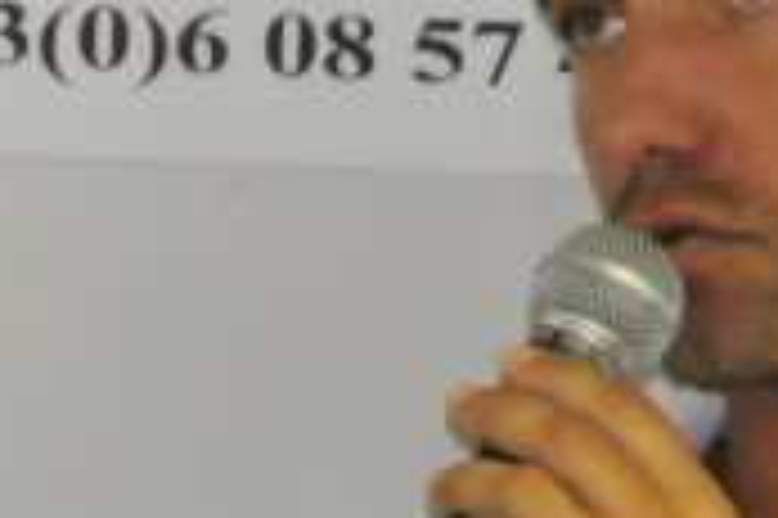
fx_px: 19604
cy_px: 543
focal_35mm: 908
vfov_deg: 1.5
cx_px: 256
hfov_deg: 2.3
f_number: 6.3
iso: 3200
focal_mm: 150
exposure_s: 1/125
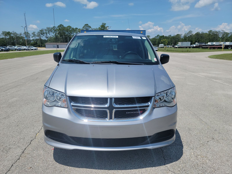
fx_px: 161
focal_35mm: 24
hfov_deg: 71.6
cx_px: 116
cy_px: 87
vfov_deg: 56.8
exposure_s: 1/1567
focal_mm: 6.7
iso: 50
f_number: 1.8
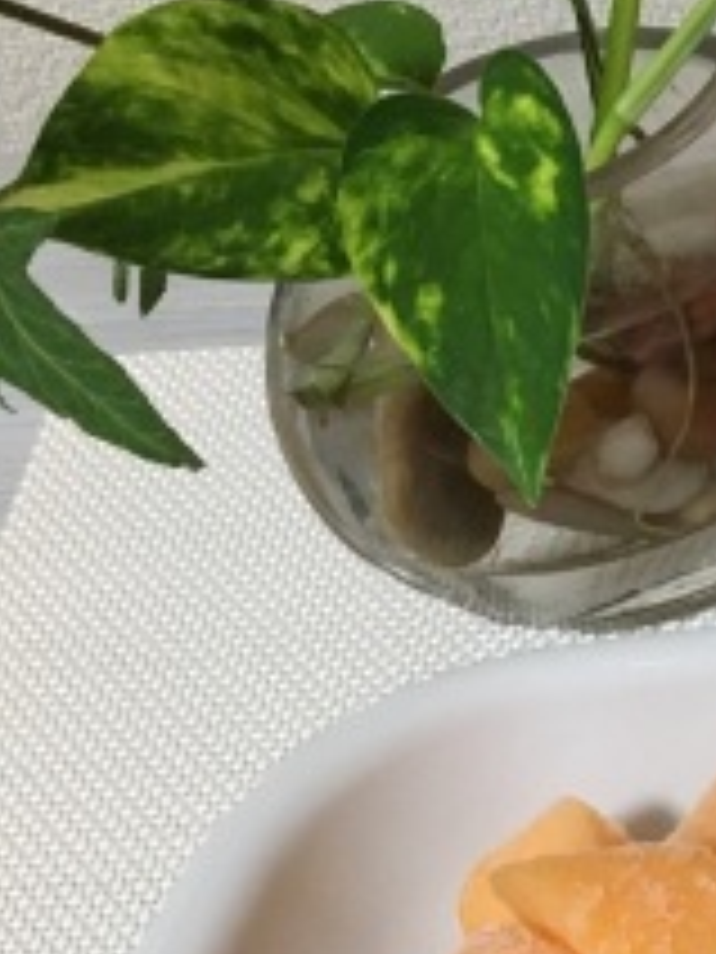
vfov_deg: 23.3
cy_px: 828
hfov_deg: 16.7
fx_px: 2261
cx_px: 1009
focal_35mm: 82
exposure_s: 1/30
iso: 160
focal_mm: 4.15
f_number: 2.2
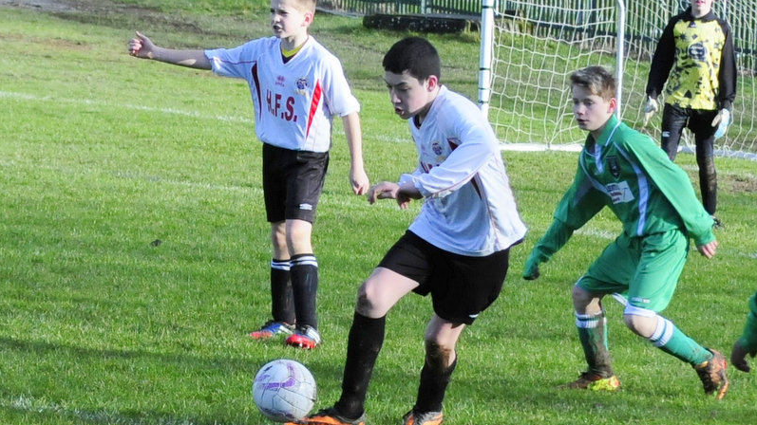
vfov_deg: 14.0
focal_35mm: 87
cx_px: 378
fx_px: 1736
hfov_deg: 24.6
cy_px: 220
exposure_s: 1/2000
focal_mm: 55
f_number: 5
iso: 800
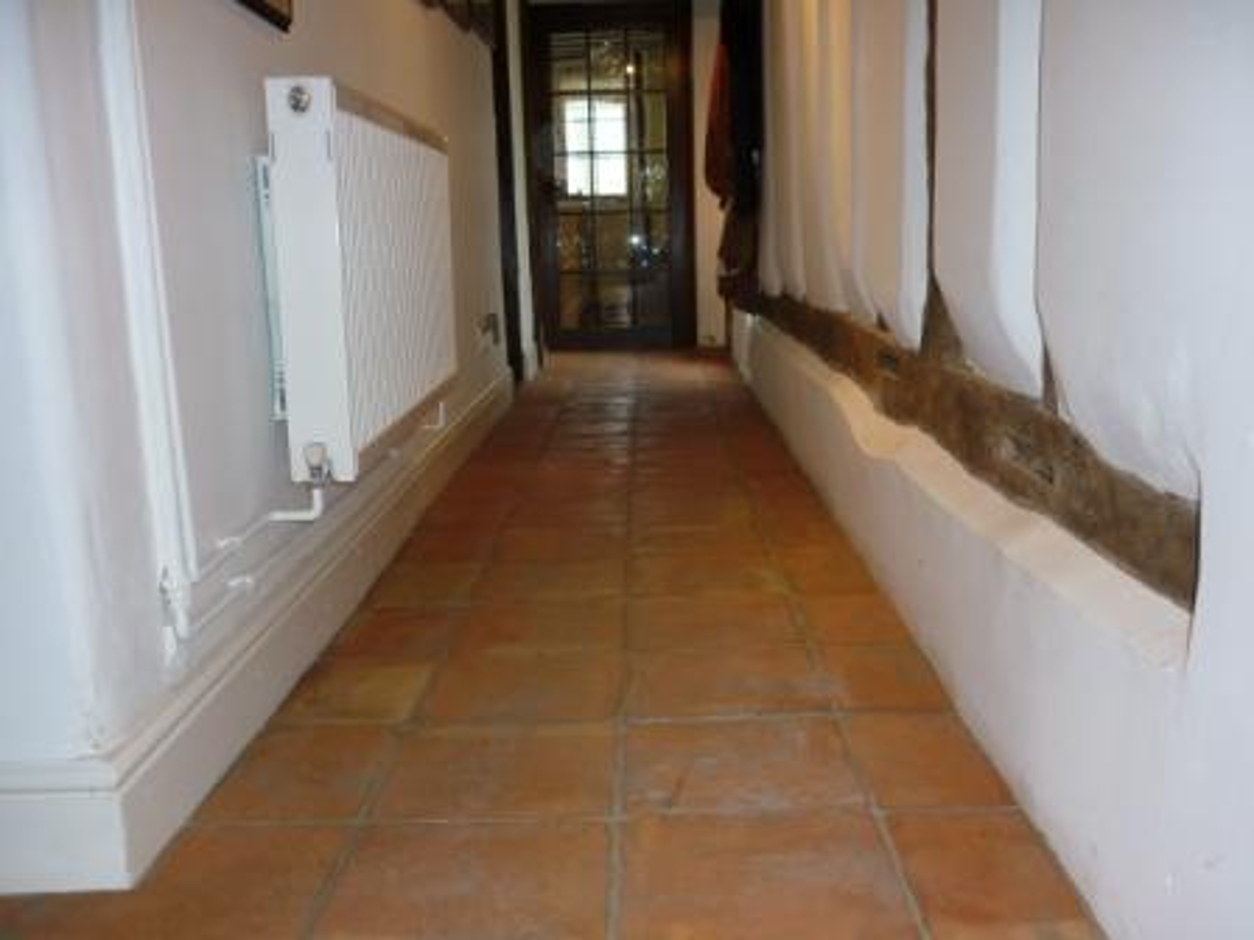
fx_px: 1195
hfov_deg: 55.4
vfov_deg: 42.9
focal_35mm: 33
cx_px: 627
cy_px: 470
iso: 100
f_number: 2.8
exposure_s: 1/30
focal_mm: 5.5
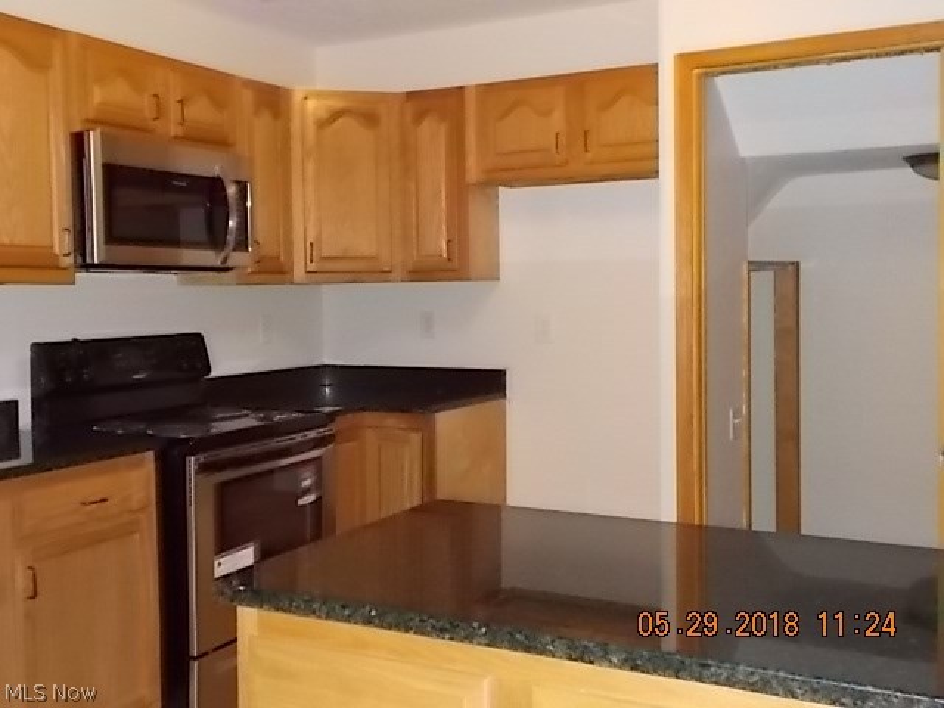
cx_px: 472
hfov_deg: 47.9
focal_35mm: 39
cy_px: 354
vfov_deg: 36.8
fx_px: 1064
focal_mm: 6.9
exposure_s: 1/30
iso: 500
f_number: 3.9
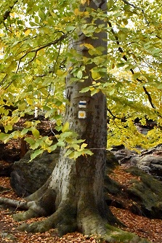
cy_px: 100
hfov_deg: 25.2
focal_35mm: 54
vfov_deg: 37.0
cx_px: 72
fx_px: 362
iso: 16000
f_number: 11
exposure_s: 1/3200
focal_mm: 27
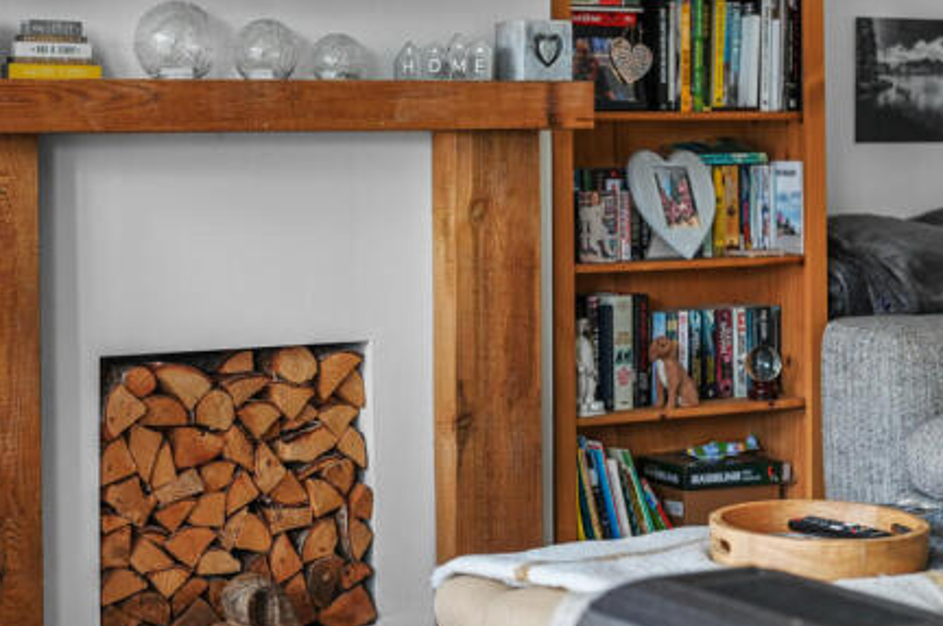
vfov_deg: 17.9
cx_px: 384
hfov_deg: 26.6
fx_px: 1988
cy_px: 349
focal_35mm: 76
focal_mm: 50
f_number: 3.2
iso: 400
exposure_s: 1.3
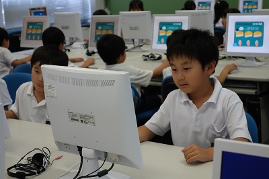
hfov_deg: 28.1
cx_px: 134
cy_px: 90
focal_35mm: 72
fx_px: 538
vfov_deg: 18.9
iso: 640
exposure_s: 1/80
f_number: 4
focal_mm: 26.89
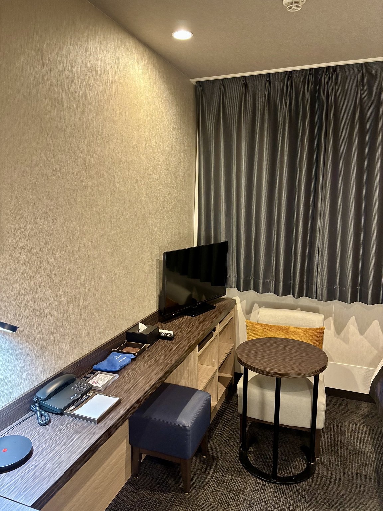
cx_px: 192
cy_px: 256
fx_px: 384
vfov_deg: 67.3
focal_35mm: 26
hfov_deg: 53.1
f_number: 1.6
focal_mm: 5.96
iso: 400
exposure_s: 1/50
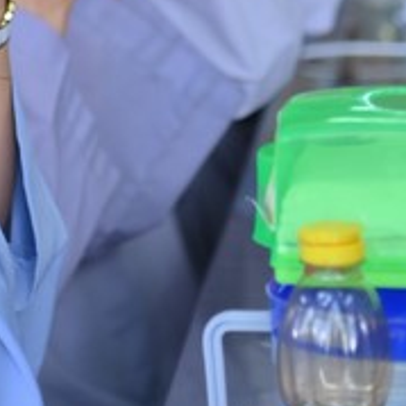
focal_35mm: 324
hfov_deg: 5.4
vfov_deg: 5.4
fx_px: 4299
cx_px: -10
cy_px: -168
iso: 200
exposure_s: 1/60
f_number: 4
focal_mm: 105
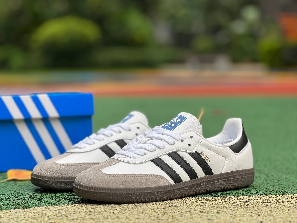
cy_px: 112
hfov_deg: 25.3
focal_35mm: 77
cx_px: 148
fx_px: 661
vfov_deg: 19.1
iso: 25
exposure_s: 1/121
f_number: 2.8
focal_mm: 9
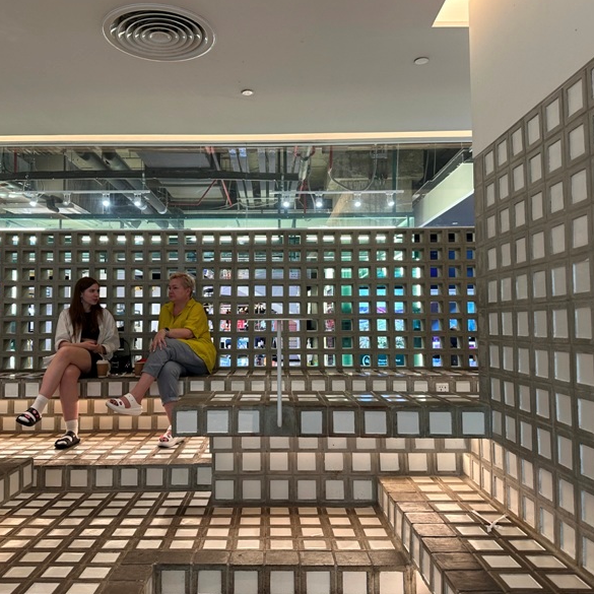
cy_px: 291
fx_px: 563
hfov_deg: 55.5
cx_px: 266
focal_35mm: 29
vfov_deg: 55.6
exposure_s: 1/50
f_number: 1.78
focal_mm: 6.86
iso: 125
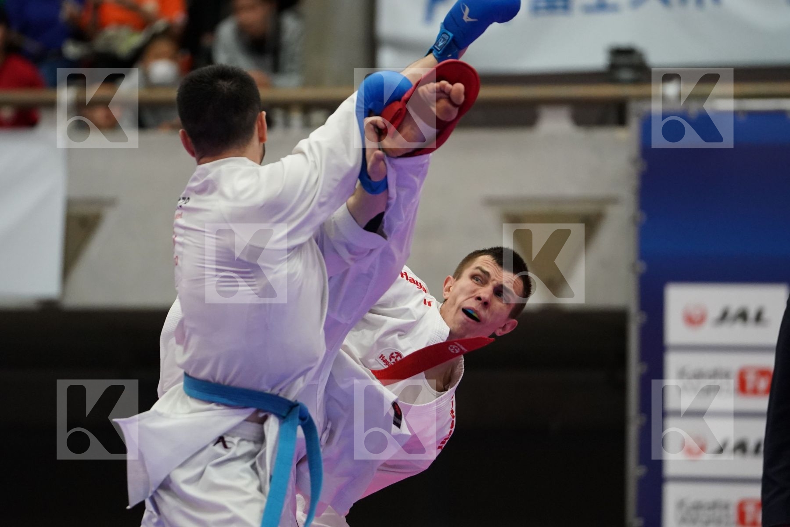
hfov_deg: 6.9
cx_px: 395
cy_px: 264
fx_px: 6583
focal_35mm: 300
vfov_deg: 4.6
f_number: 2.8
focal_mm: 200
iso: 3200
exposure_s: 1/1000
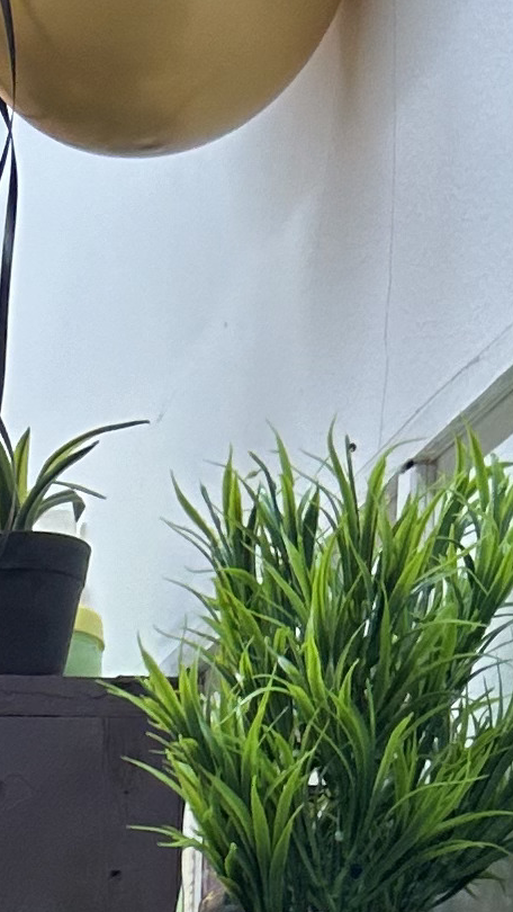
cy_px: 1781
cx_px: -616
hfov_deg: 8.1
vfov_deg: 13.3
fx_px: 3408
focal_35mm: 141
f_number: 1.5
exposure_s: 1/100
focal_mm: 5.7
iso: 80
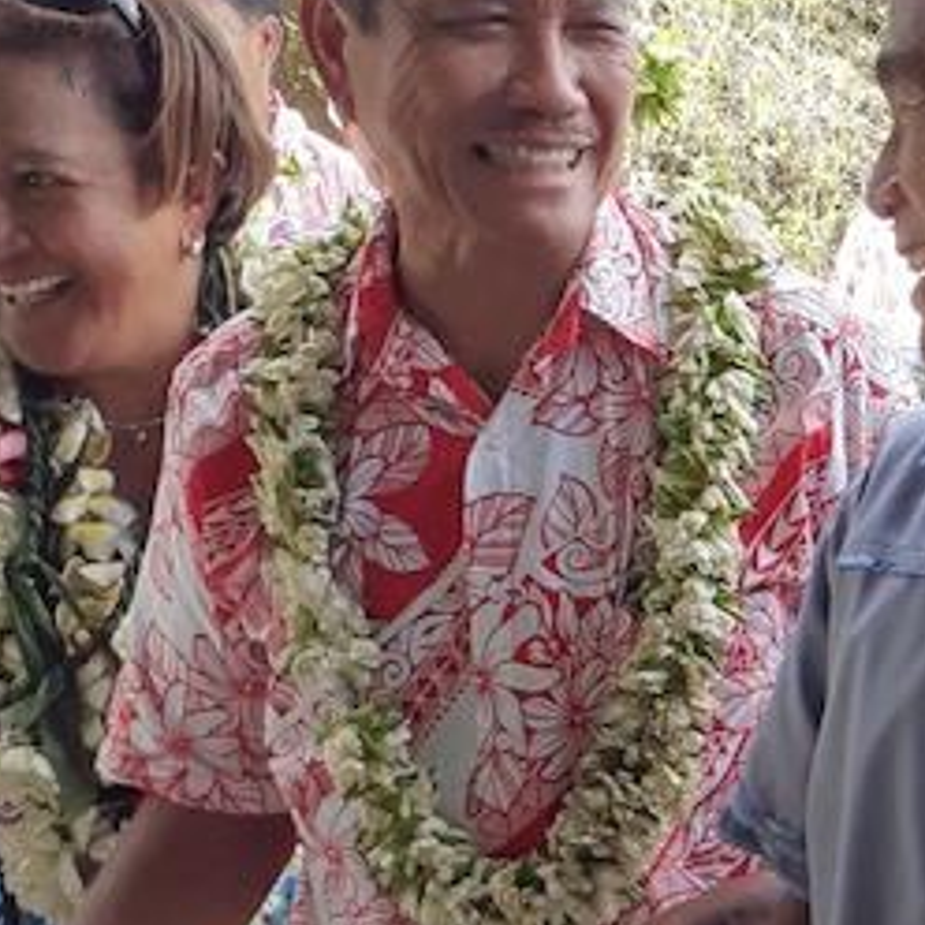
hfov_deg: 20.0
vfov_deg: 22.1
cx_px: 1309
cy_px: 768
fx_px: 2328
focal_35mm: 77
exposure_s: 1/254
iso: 40
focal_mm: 3.6
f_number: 1.9
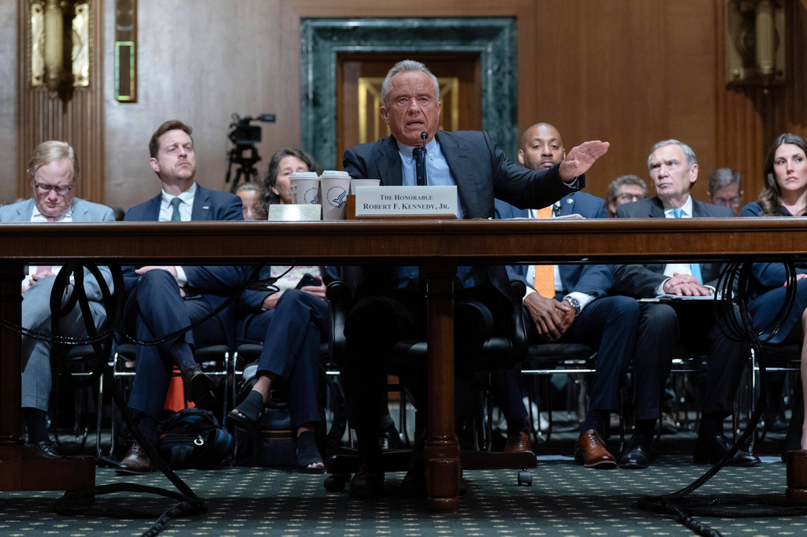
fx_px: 1793
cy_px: 268
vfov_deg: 17.1
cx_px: 404
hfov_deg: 25.4
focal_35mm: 80
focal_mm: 80
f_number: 3.2
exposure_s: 1/250
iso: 4000
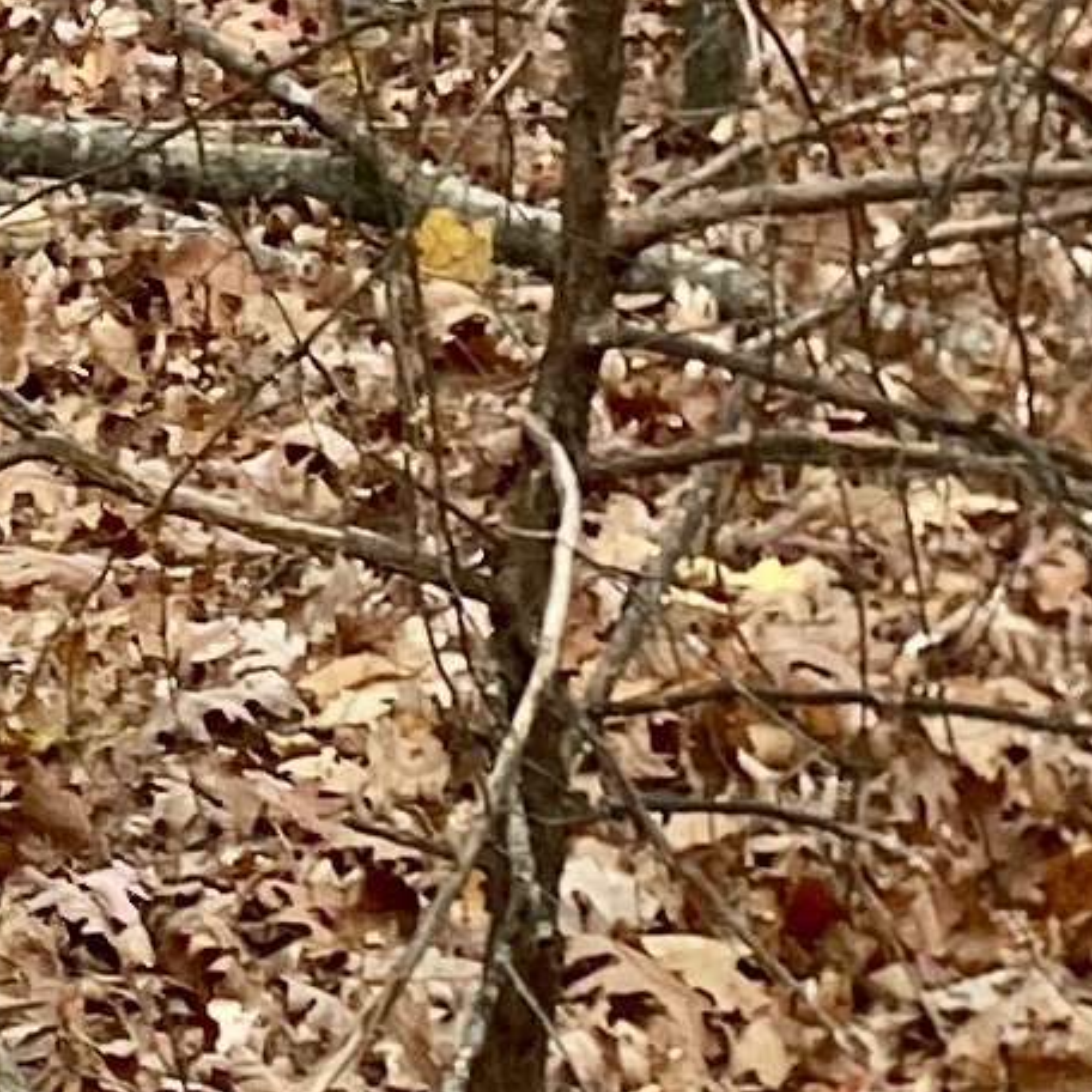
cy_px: -2040
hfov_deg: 8.3
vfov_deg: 7.7
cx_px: -812
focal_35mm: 203
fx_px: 7245
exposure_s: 1/198
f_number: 1.8
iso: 32
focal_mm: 4.25
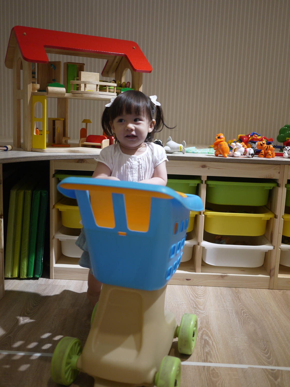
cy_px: 194
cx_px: 145
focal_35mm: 40
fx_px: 447
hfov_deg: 36.0
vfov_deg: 46.8
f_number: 1.7
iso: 160
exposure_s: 1/80
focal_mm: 20
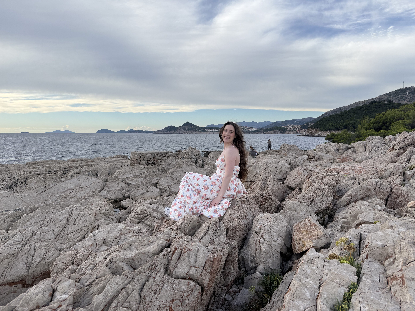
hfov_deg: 71.6
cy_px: 156
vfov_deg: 56.8
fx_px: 288
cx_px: 208
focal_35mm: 24
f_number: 1.78
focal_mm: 6.76
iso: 80
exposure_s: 1/3145
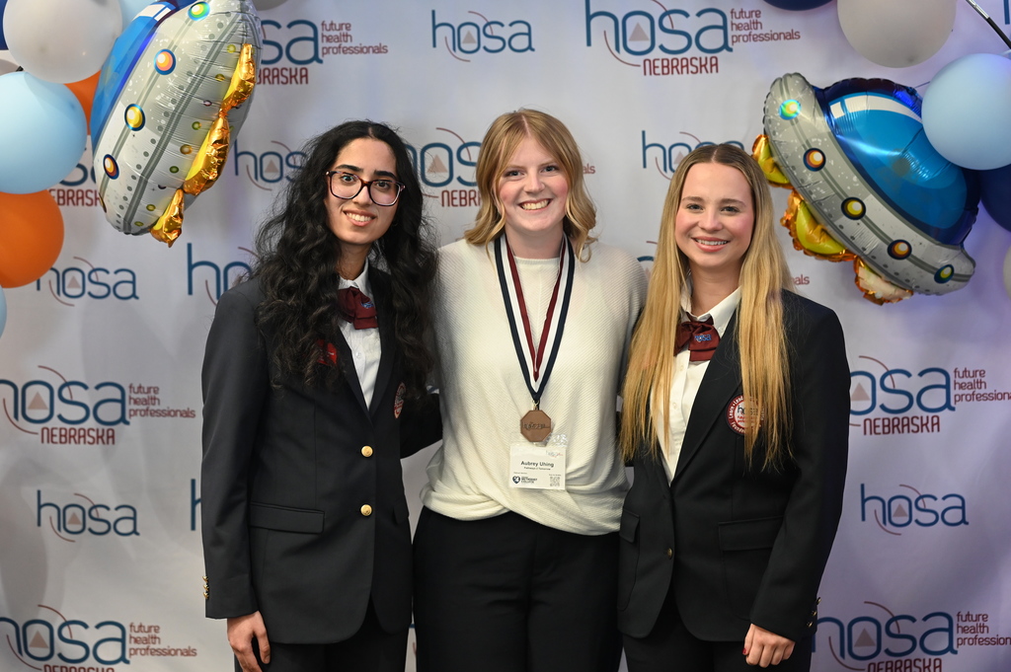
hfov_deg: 23.9
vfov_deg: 16.0
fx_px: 2385
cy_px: 336
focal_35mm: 85
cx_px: 506
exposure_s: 1/125
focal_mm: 85
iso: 2200
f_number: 2.8
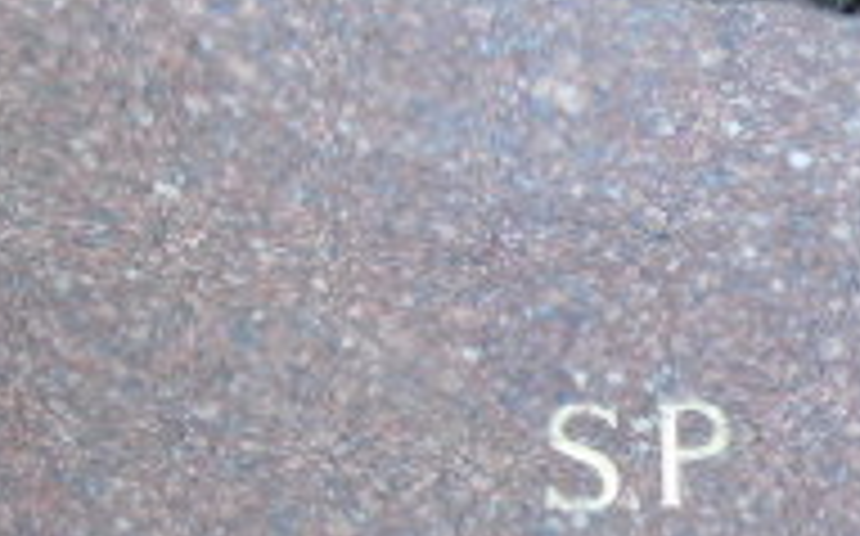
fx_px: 8992
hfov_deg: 5.5
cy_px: 914
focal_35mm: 384
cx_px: 342
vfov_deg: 3.4
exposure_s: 1/30
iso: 200
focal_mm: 19
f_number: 4.4
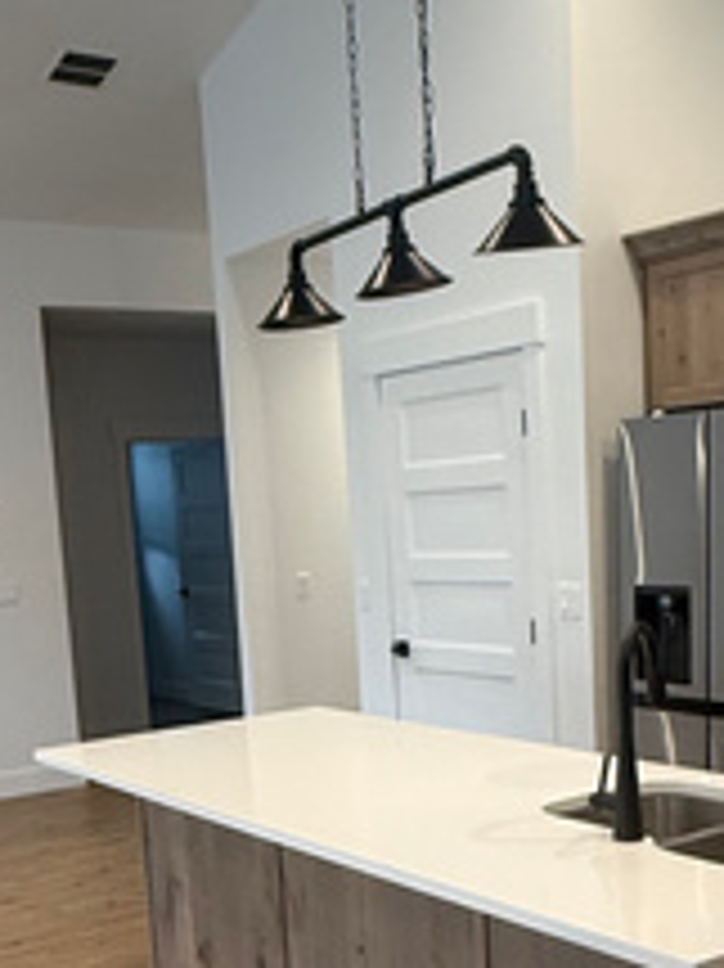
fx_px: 1396
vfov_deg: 37.1
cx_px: 369
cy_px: 752
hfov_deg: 29.1
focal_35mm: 50
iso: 200
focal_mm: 2.22
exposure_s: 1/60
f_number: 2.2
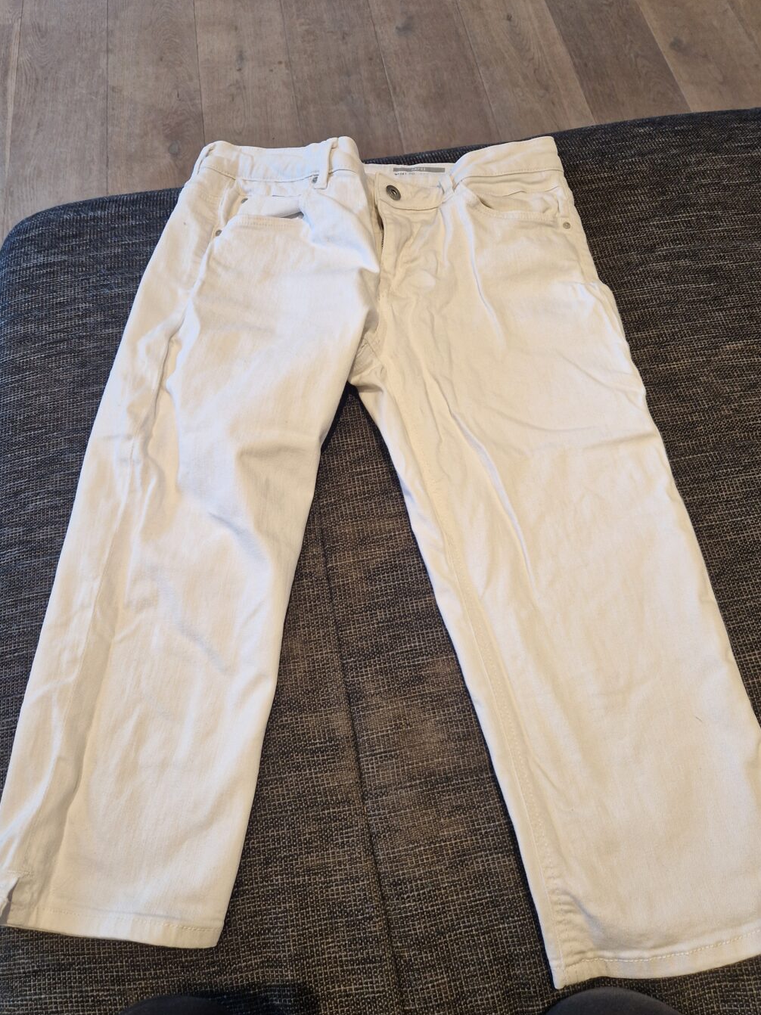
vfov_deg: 71.6
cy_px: 524
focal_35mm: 24
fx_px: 704
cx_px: 385
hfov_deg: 56.8
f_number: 1.8
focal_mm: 5.4
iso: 160
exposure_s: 1/100
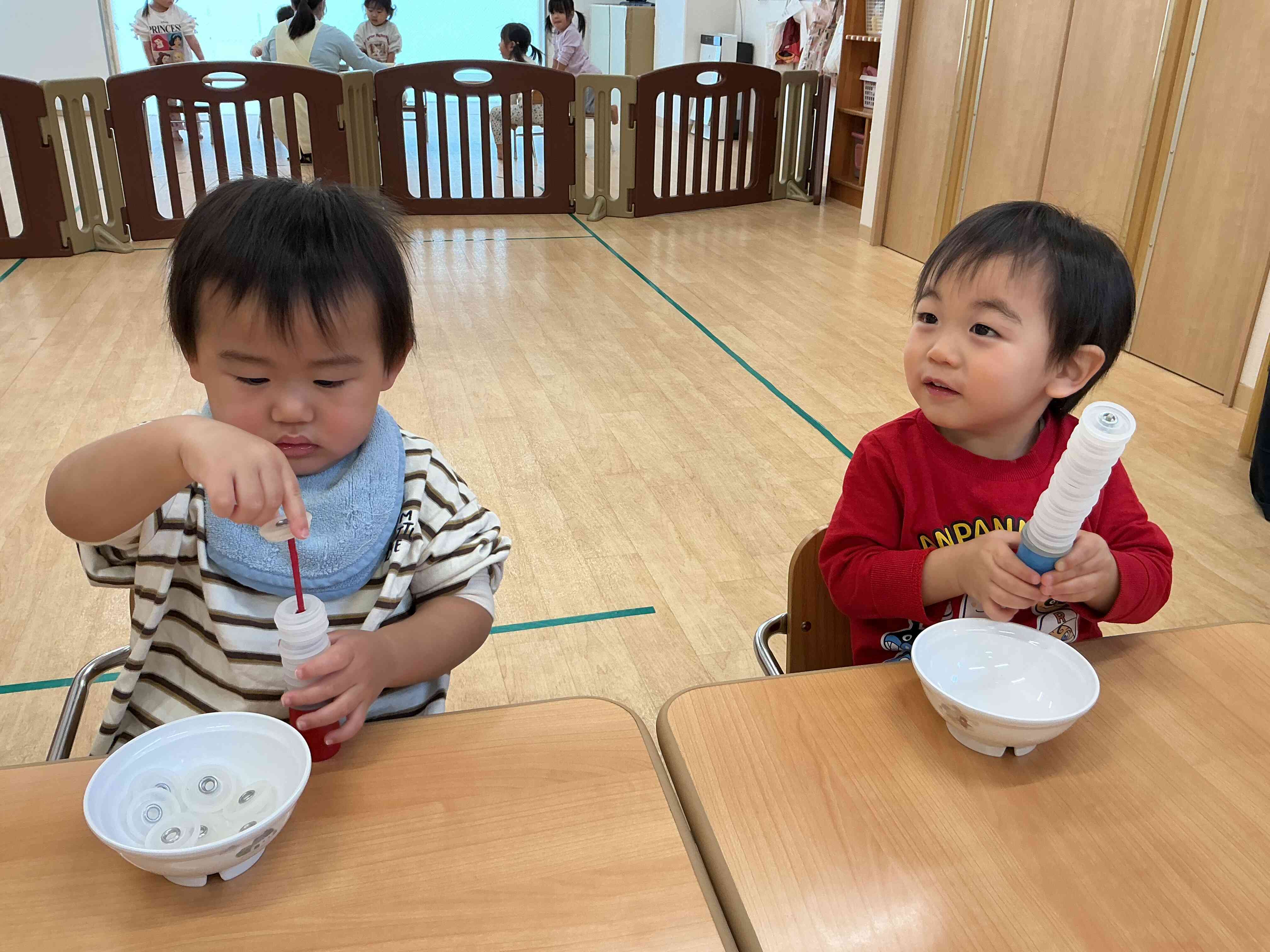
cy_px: 476
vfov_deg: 48.2
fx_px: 1064
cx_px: 635
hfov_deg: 61.7
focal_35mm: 29
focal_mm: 3
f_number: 1.8
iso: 40
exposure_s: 1/120
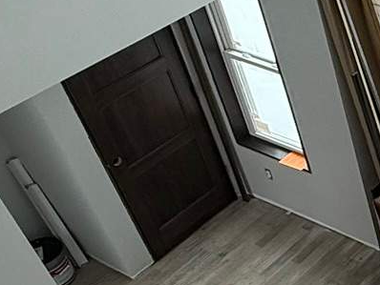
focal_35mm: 72
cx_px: 608
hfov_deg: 21.5
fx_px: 791
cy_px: 161
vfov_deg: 20.5
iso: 64
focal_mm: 2.22
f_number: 2.2
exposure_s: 1/291
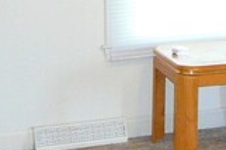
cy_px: 0
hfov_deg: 13.6
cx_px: 305
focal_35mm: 145
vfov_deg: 9.4
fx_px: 909
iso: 400
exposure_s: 1/30
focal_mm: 5.2
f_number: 2.8
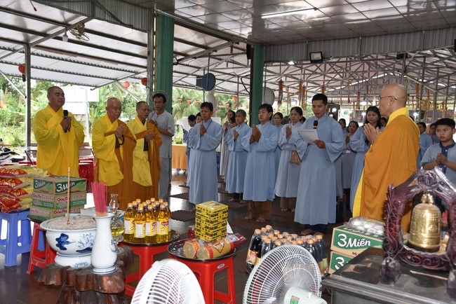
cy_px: 152
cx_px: 228
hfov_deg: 55.8
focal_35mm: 34
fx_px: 431
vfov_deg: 38.9
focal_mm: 34
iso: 800
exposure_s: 1/100
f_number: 5
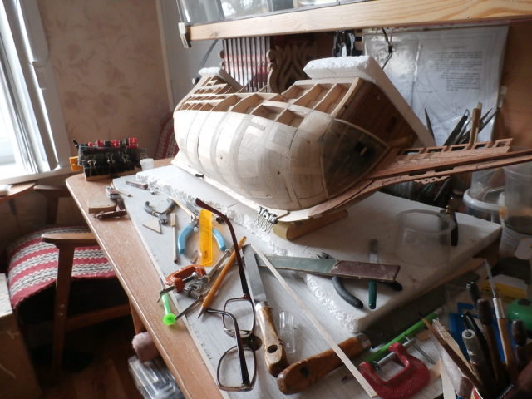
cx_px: 266
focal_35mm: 25
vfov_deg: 54.9
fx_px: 384
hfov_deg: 69.4
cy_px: 200
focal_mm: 4.5
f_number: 3
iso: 400
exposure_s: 1/30
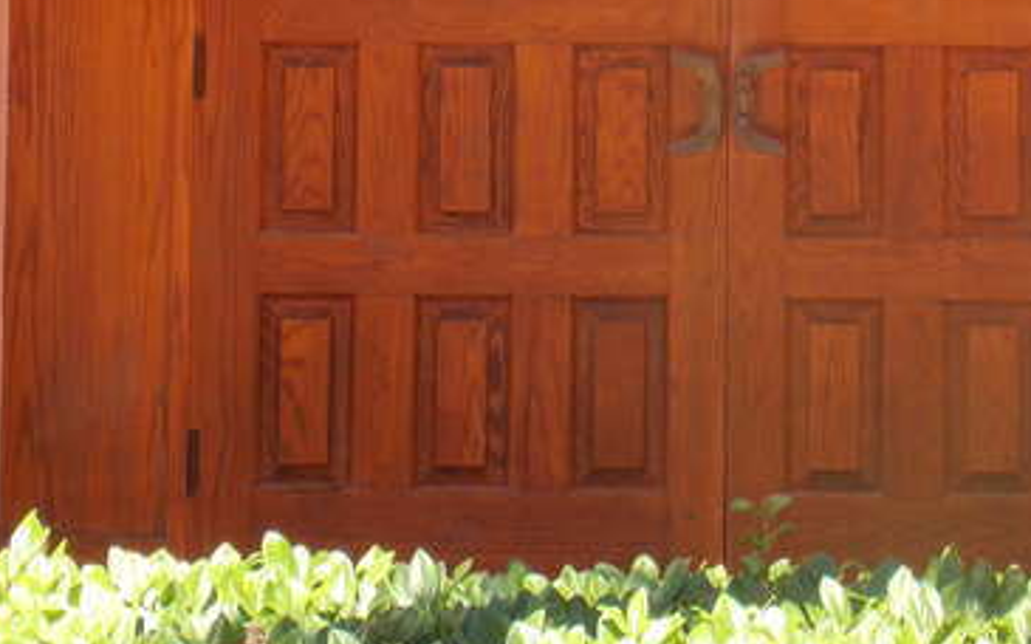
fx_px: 5085
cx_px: 689
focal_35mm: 181
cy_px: -192
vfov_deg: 7.2
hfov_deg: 11.6
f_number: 4.3
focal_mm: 13.9
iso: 80
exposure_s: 1/80
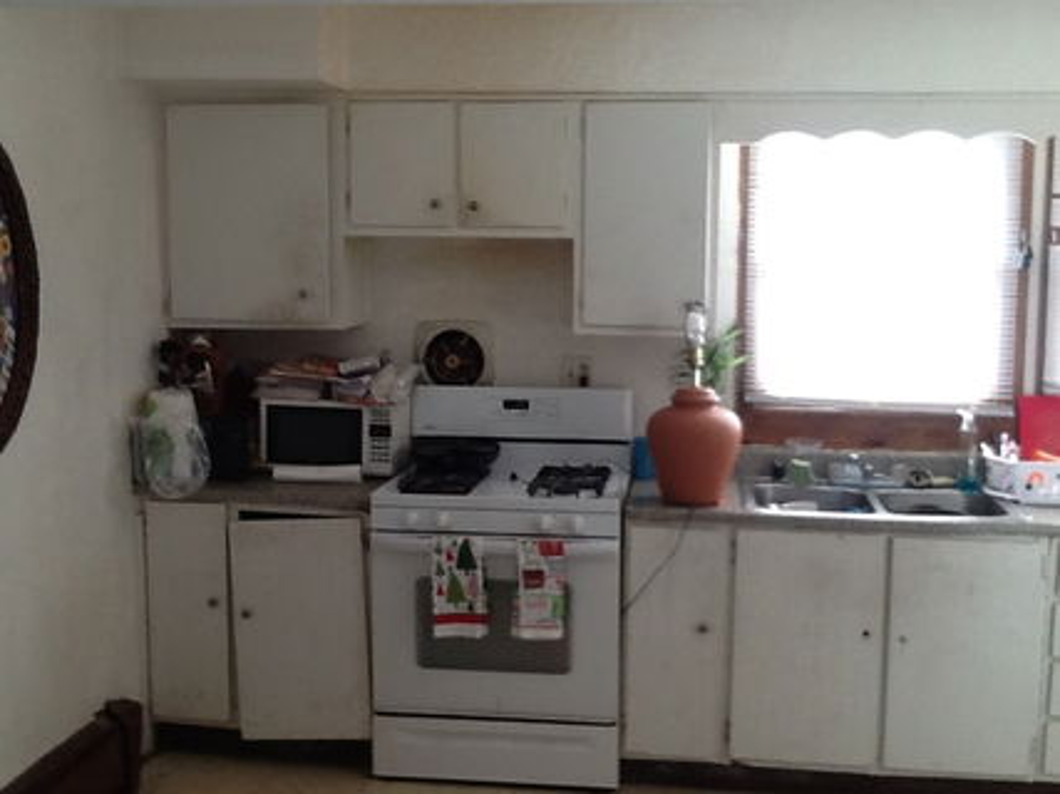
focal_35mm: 44
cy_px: 397
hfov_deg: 43.0
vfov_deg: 32.9
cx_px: 530
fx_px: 1347
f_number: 2.4
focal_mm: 2.03
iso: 40
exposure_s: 1/30
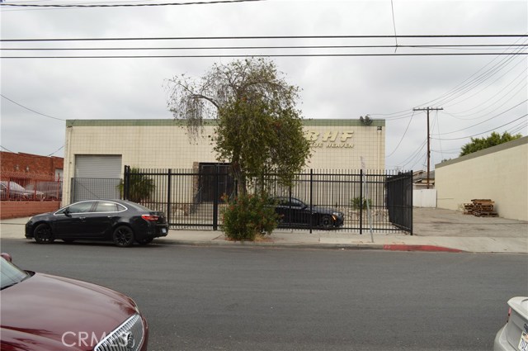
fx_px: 439
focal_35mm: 30
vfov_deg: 43.5
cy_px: 176
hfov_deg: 62.0
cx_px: 264
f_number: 9
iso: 100
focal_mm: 20
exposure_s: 1/200
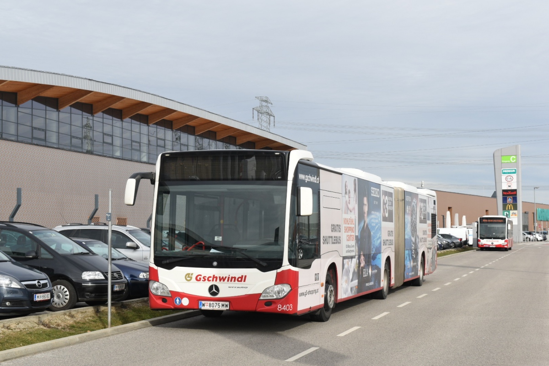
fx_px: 915
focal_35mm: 60
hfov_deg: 33.4
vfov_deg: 22.6
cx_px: 274
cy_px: 183
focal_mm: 40
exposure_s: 1/320
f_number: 10
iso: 200
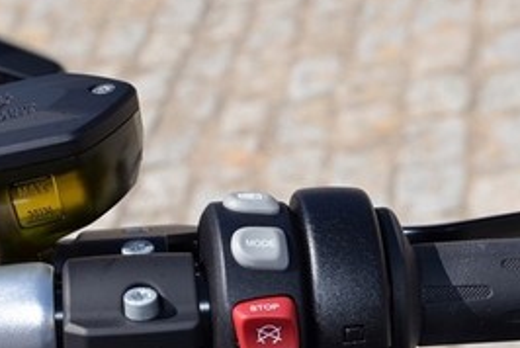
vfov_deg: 12.0
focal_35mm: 114
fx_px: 1646
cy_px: 278
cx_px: 211
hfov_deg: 17.9
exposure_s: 1/200
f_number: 9
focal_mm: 45
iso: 100
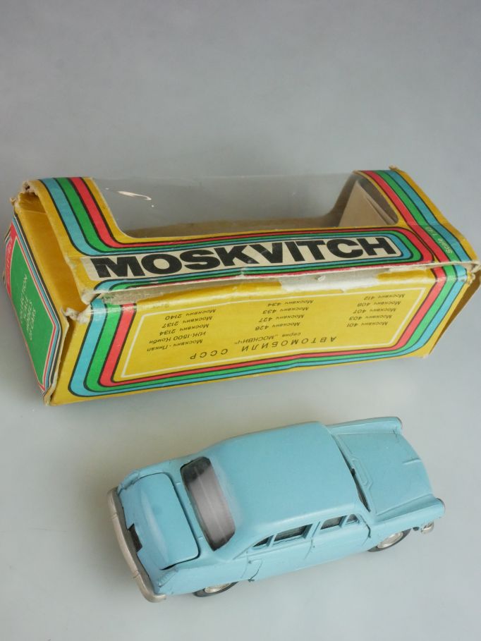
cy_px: 320
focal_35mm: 60
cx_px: 240
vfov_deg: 32.2
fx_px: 1111
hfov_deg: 24.4
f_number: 16
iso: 3200
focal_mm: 30
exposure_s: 1/60
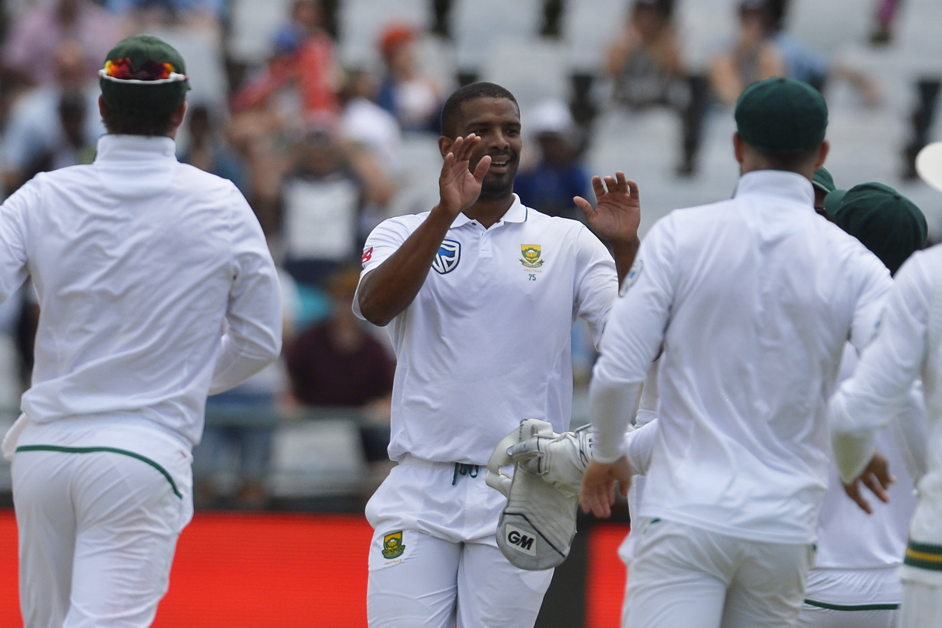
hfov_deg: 3.7
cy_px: 314
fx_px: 14391
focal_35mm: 550
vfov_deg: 2.5
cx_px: 471
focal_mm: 550
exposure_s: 1/5000
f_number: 4.5
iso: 500
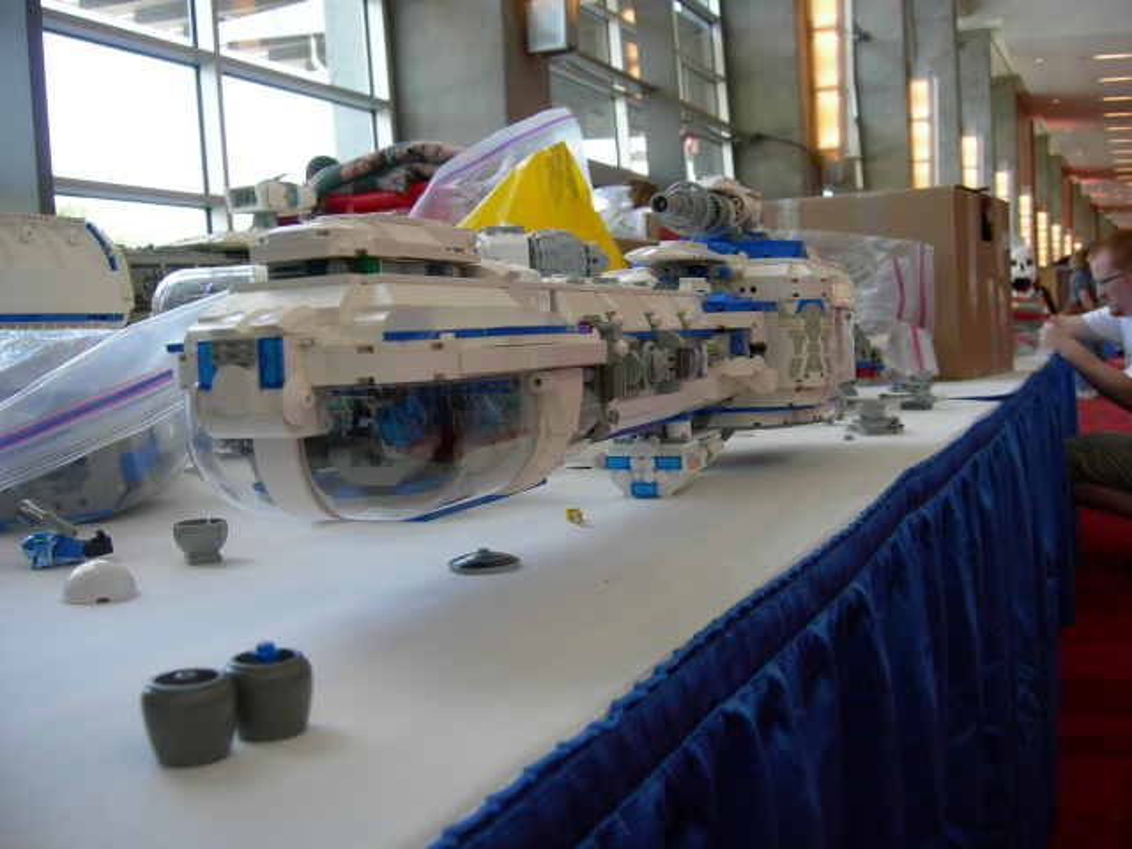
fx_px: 1177
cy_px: 424
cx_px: 566
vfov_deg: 39.7
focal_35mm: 36
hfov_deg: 51.4
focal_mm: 7.5
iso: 64
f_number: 3
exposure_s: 1/46.3
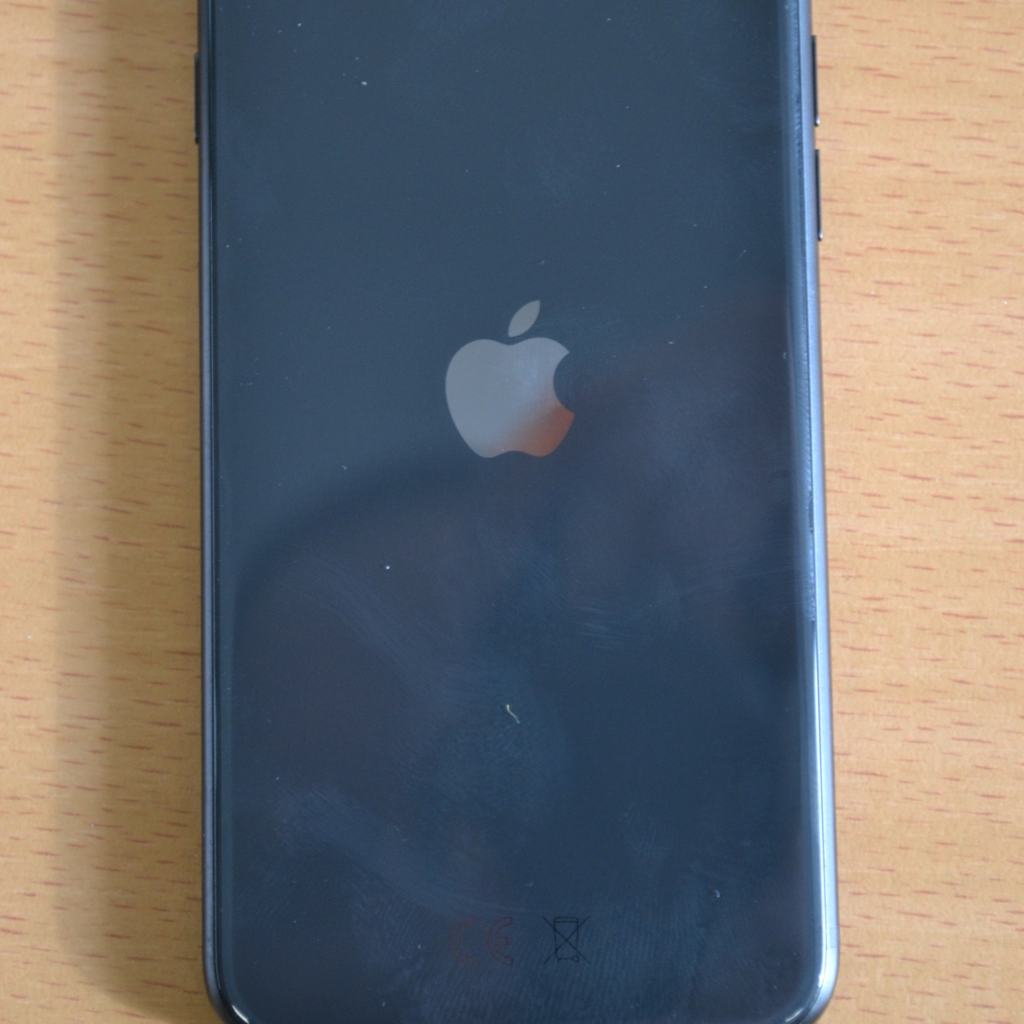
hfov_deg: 18.9
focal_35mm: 92
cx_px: 512
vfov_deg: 18.9
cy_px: 399
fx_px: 3079
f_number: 5.3
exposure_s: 1/15
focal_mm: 48
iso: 640
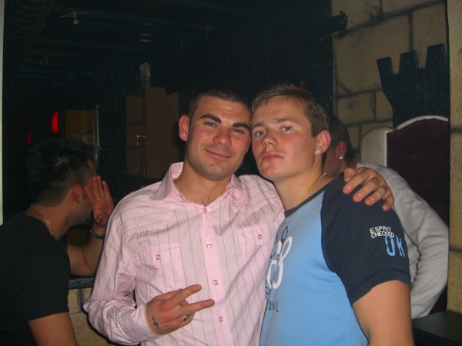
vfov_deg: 37.7
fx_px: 507
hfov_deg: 49.0
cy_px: 173
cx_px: 231
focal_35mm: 38
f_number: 2.8
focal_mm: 7.9
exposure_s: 1/60
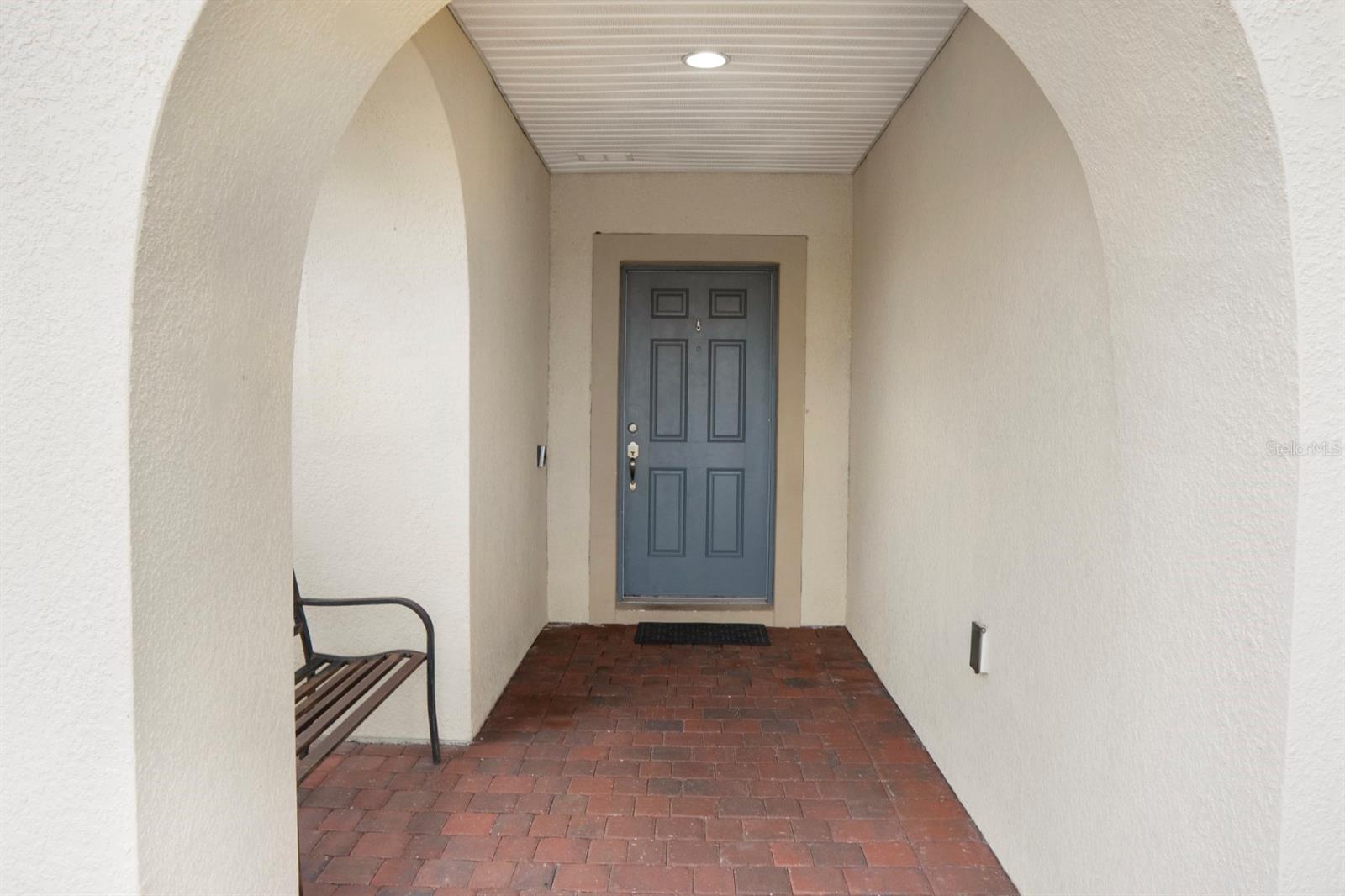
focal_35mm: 24
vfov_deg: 53.1
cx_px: 672
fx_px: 896
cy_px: 448
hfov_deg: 73.8
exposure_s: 1/100
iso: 400
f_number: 7.1
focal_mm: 16
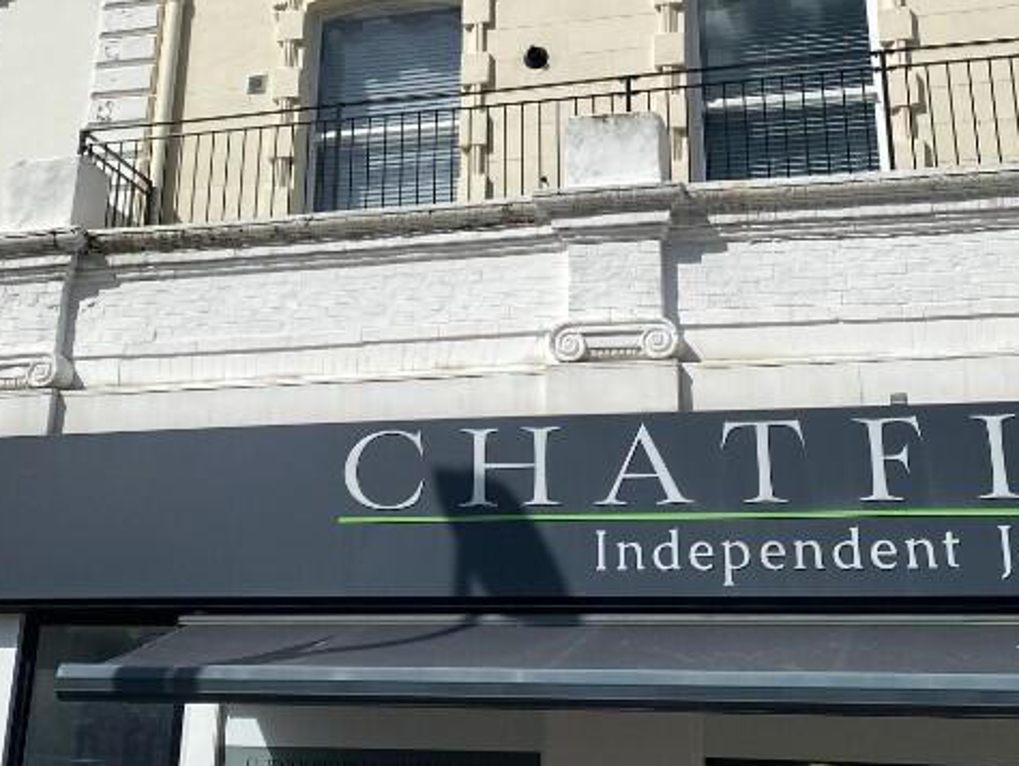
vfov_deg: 25.3
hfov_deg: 34.2
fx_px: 1650
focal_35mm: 56
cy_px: 67
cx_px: 397
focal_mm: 4.25
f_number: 1.8
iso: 32
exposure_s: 1/8197
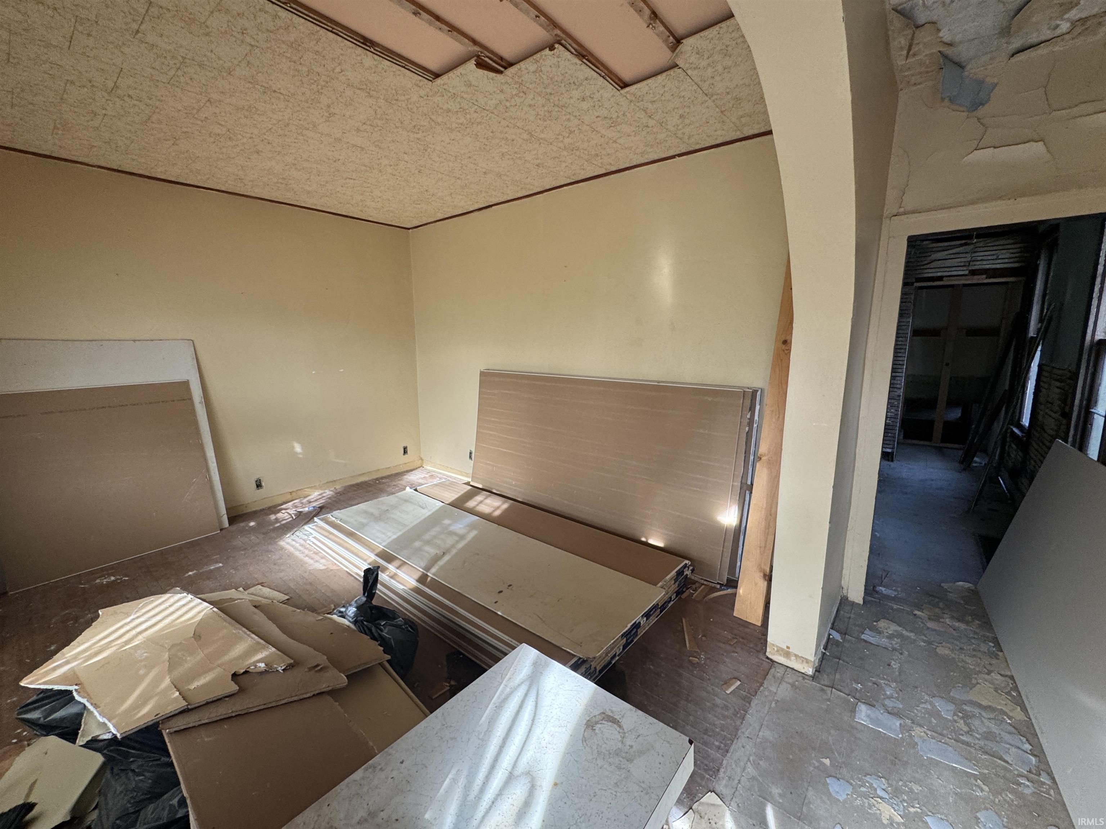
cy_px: 414
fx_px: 447
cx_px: 553
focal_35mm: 14
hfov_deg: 102.1
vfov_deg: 85.7
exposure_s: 1/99
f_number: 2.2
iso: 125
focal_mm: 2.22
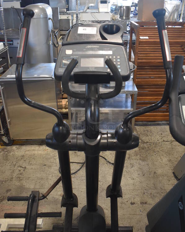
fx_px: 212
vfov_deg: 57.2
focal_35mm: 31
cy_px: 115
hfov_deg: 47.1
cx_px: 92
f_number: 3.5
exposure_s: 1/125
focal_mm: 18
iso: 1250
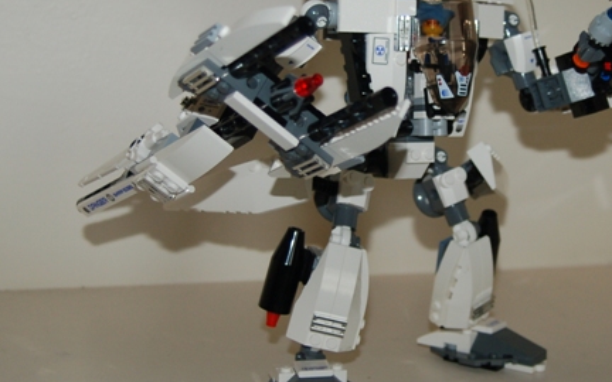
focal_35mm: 85
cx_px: 442
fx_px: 1418
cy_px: 127
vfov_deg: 15.3
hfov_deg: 24.2
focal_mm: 32
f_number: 3.8
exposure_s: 1/60
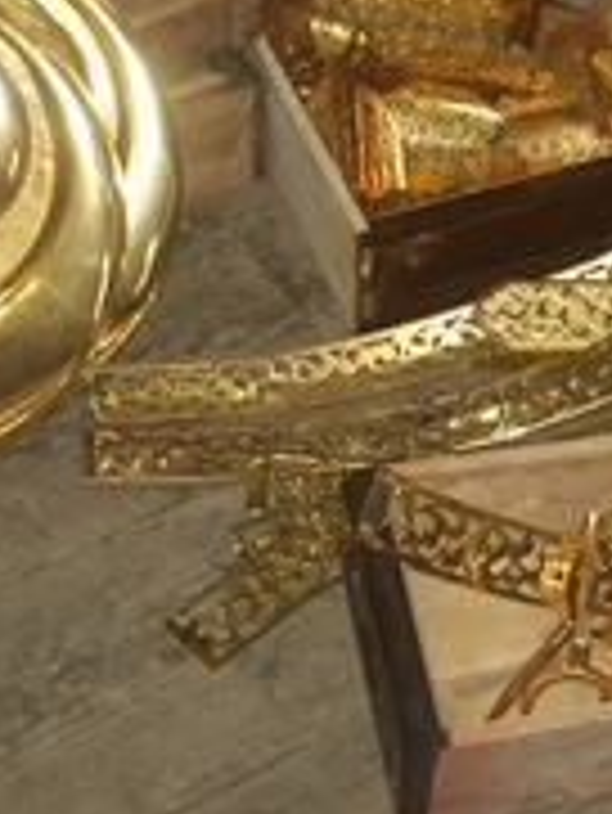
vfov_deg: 22.3
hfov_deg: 17.0
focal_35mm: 87
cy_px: 214
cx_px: 351
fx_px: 2048
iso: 200
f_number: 2.6
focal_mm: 5.8
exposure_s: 1/60
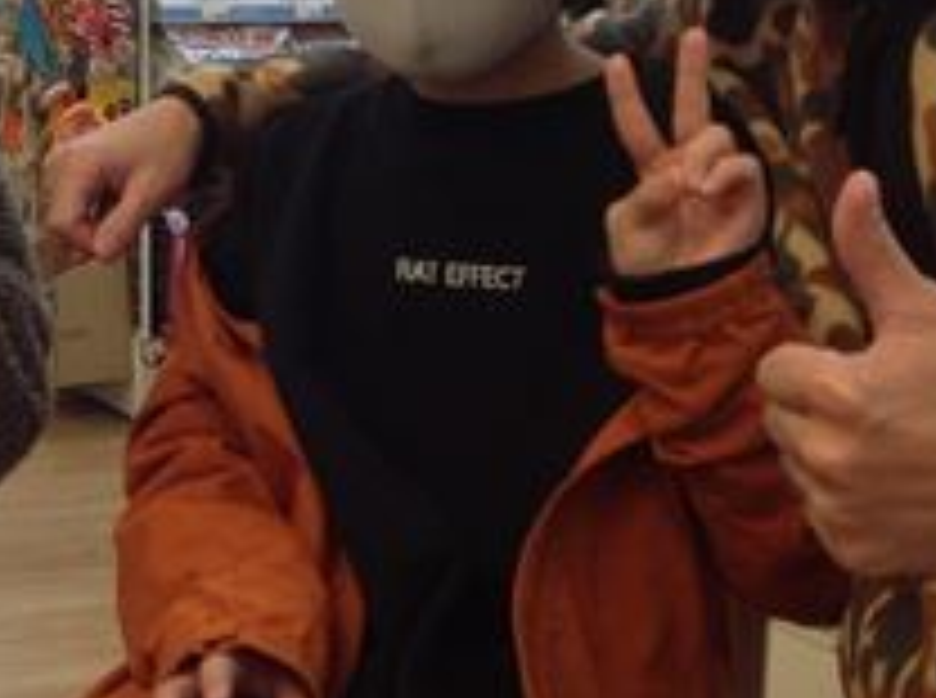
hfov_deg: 18.9
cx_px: -32
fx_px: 2725
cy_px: 95
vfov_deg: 14.5
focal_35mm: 101
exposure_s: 1/40
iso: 64
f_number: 2.4
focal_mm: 4.28
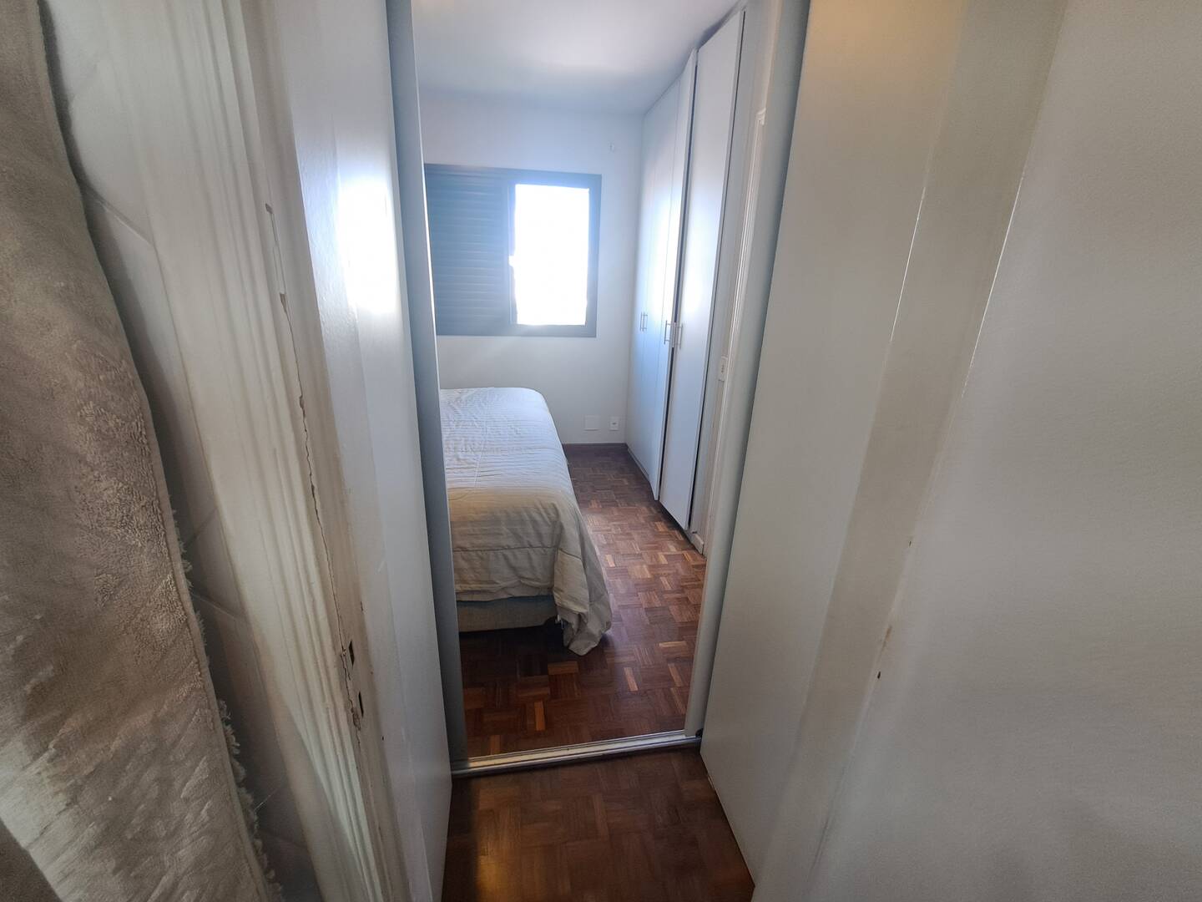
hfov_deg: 106.2
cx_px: 601
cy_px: 451
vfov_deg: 89.9
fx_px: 451
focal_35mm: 13
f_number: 2.2
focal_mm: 1.74
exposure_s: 1/50
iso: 80
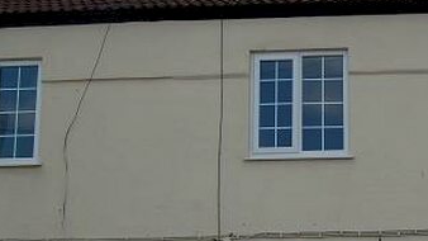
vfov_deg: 18.3
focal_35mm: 65
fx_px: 738
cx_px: 374
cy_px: 210
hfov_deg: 31.1
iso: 200
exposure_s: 1/320
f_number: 9
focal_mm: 20
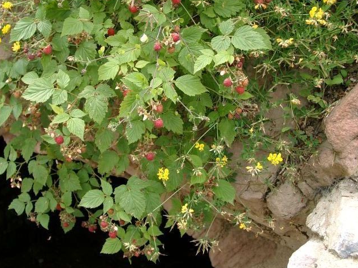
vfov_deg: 33.6
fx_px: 444
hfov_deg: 43.7
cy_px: 127
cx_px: 152
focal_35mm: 43
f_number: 2
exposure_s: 1/223
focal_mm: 7.13
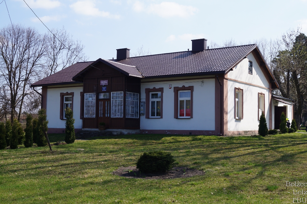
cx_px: 154
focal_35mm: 45
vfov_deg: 29.8
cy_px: 102
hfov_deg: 43.7
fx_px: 383
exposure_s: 1/80
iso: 100
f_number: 14
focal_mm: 30
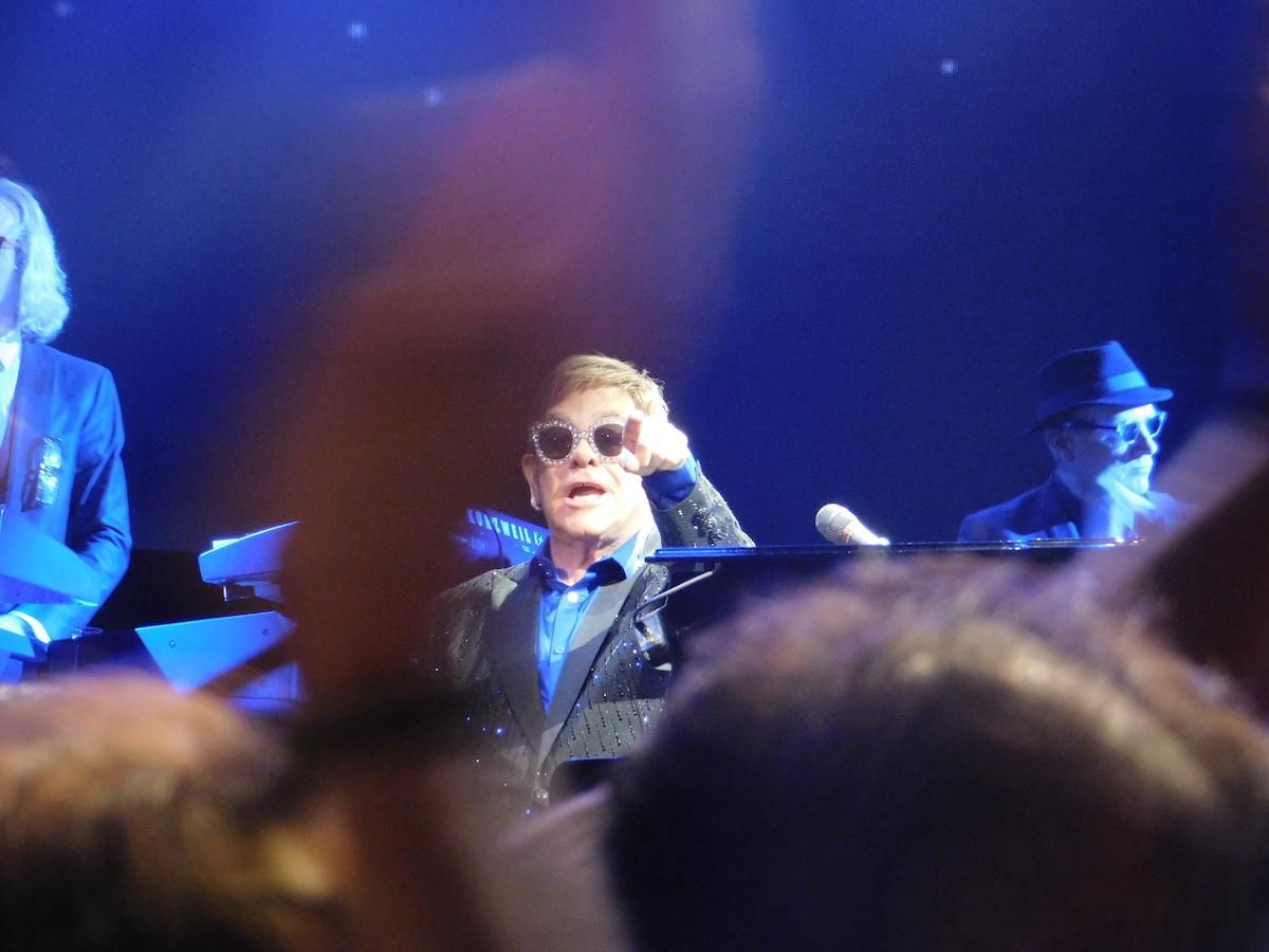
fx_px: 7405
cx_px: 634
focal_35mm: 202
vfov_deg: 7.4
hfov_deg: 9.8
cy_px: 476
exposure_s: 1/25
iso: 800
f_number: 5.4
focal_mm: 35.9
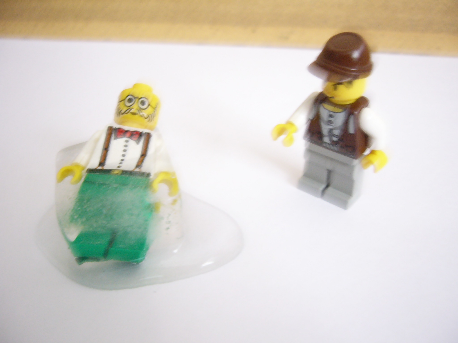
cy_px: 172
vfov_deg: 40.7
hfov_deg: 52.6
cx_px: 229
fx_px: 463
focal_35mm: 35
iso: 200
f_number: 2.8
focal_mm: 5.8
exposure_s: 1/8
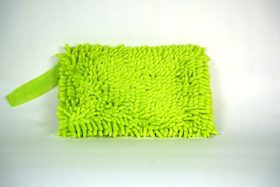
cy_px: 95
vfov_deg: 16.7
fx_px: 637
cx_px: 140
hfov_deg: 24.8
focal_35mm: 82
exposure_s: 1/160
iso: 100
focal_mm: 78.8
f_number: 4
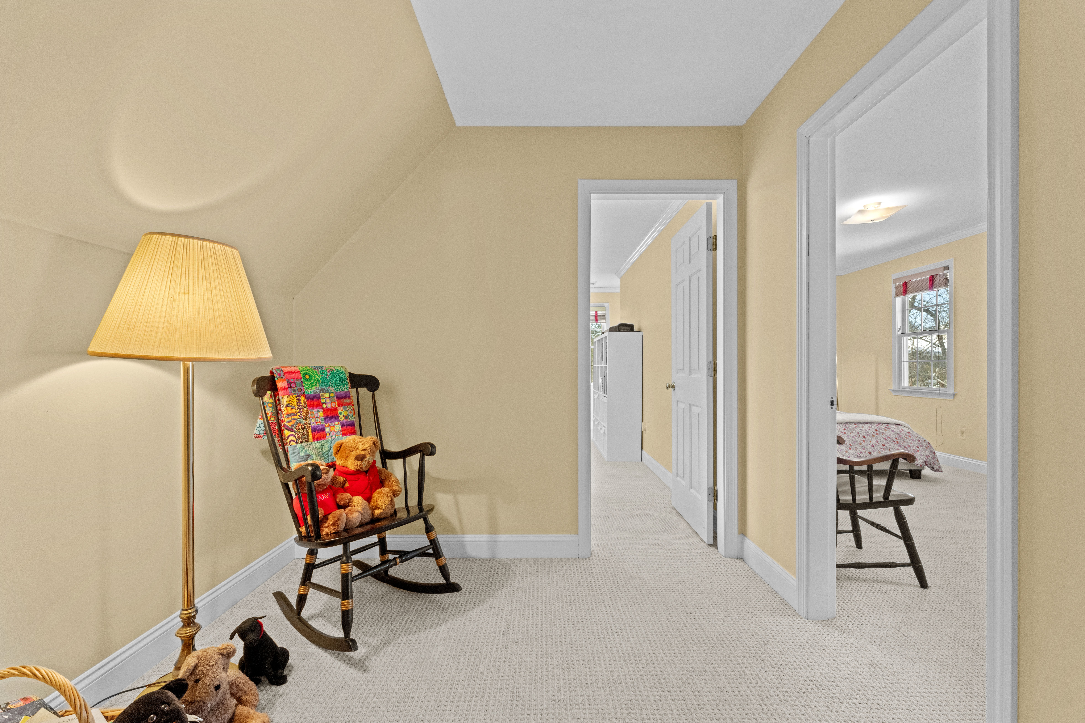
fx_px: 443
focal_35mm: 15
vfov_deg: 78.5
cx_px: 542
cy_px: 362
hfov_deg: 101.5
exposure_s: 1/10
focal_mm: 14.7
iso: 1600
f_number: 11
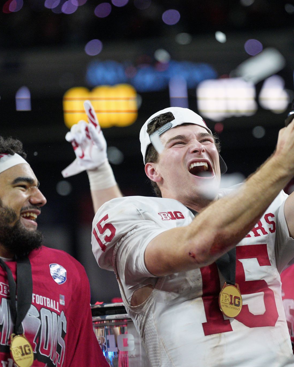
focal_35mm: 213
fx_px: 2316
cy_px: 184
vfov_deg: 9.1
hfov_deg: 7.3
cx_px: 206
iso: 4000
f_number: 2.8
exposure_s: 1/2000
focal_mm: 151
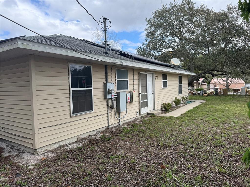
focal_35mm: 24
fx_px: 173
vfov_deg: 56.8
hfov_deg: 71.6
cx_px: 125
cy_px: 94
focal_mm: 6.76
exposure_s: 1/1139
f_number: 1.78
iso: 80
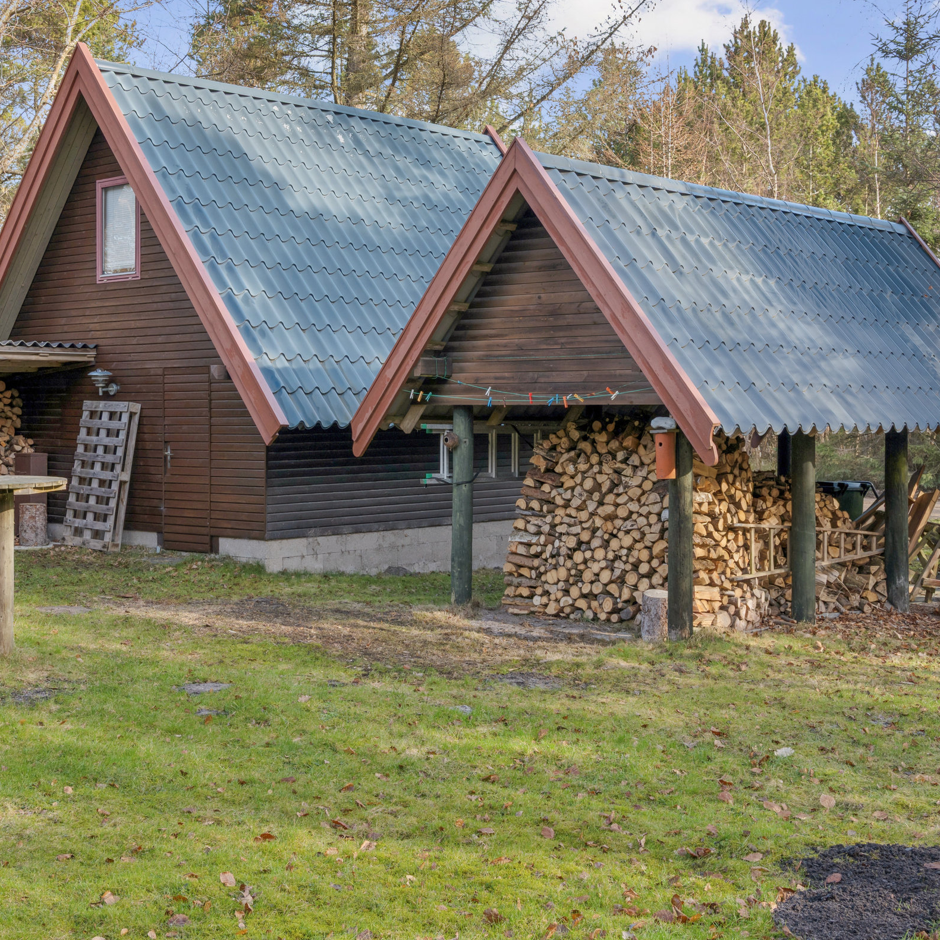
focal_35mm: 51
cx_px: 481
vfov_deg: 33.5
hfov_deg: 33.5
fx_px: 1561
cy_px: 404
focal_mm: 31.5
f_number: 8
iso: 250
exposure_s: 1/60
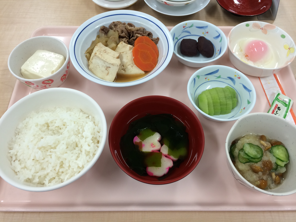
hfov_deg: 60.0
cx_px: 148
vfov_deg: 46.8
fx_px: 257
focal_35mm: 30
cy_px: 111
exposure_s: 1/40
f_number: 2.2
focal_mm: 4.12
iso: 40
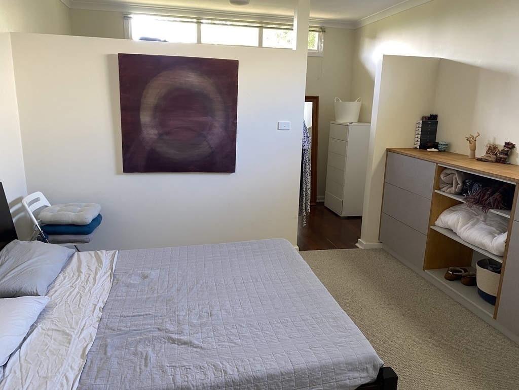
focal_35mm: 26
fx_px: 390
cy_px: 195
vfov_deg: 53.1
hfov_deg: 67.3
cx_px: 260
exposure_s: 1/63
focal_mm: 4.25
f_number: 1.8
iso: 125
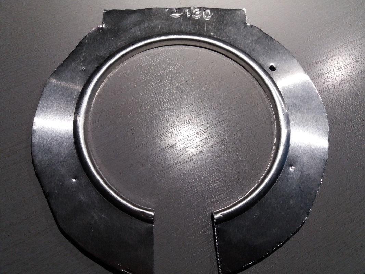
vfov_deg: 49.7
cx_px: 182
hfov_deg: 63.4
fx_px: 295
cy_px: 137
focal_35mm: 28
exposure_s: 1/100
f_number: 1.9
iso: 125
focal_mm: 3.7
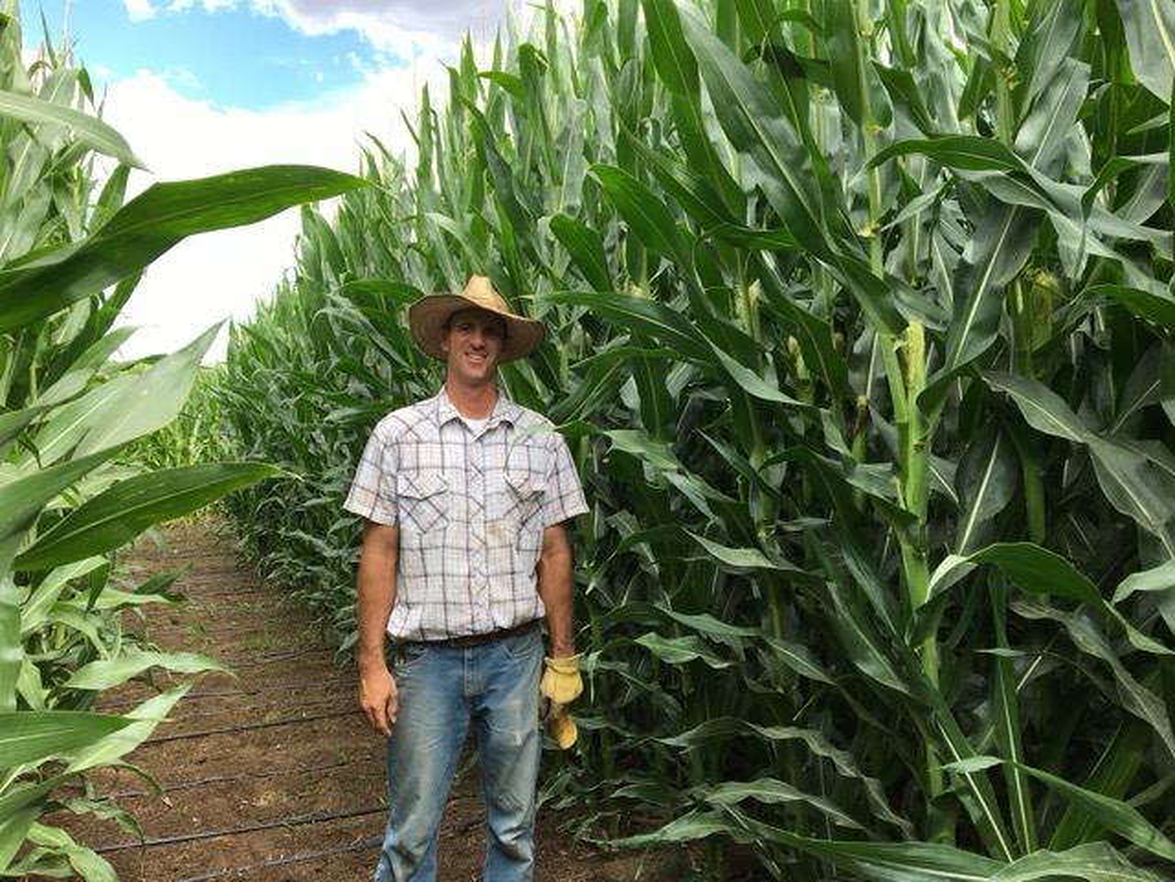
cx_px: 588
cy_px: 441
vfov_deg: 48.2
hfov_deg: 61.7
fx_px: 984
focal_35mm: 29
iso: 25
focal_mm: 4.15
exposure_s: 1/296
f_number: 2.2
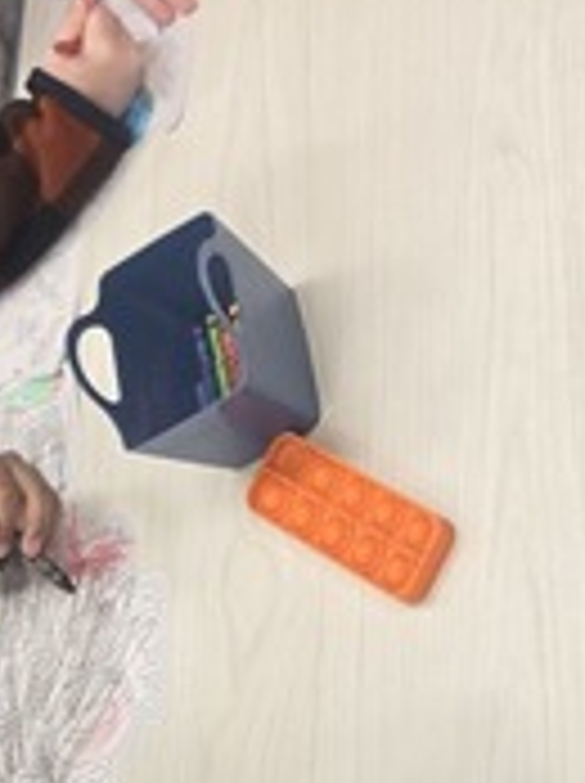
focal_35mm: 106
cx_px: 436
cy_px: 76
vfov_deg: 18.3
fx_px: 2394
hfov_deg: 13.9
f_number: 1.8
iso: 160
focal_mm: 5.4
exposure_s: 1/120
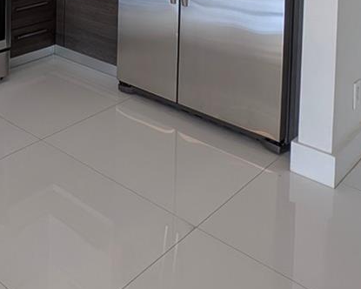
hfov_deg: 34.7
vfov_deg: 26.5
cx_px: -47
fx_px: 481
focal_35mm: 45
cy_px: -118
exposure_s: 1/120
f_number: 1.95
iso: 70
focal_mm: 2.23
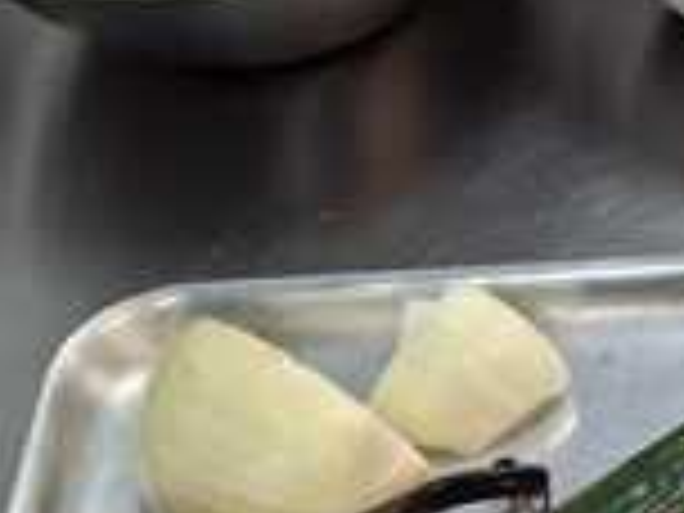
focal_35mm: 82
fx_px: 1620
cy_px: 531
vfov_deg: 17.5
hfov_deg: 22.2
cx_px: 792
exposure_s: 1/120
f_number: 1.8
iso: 100
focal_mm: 4.69
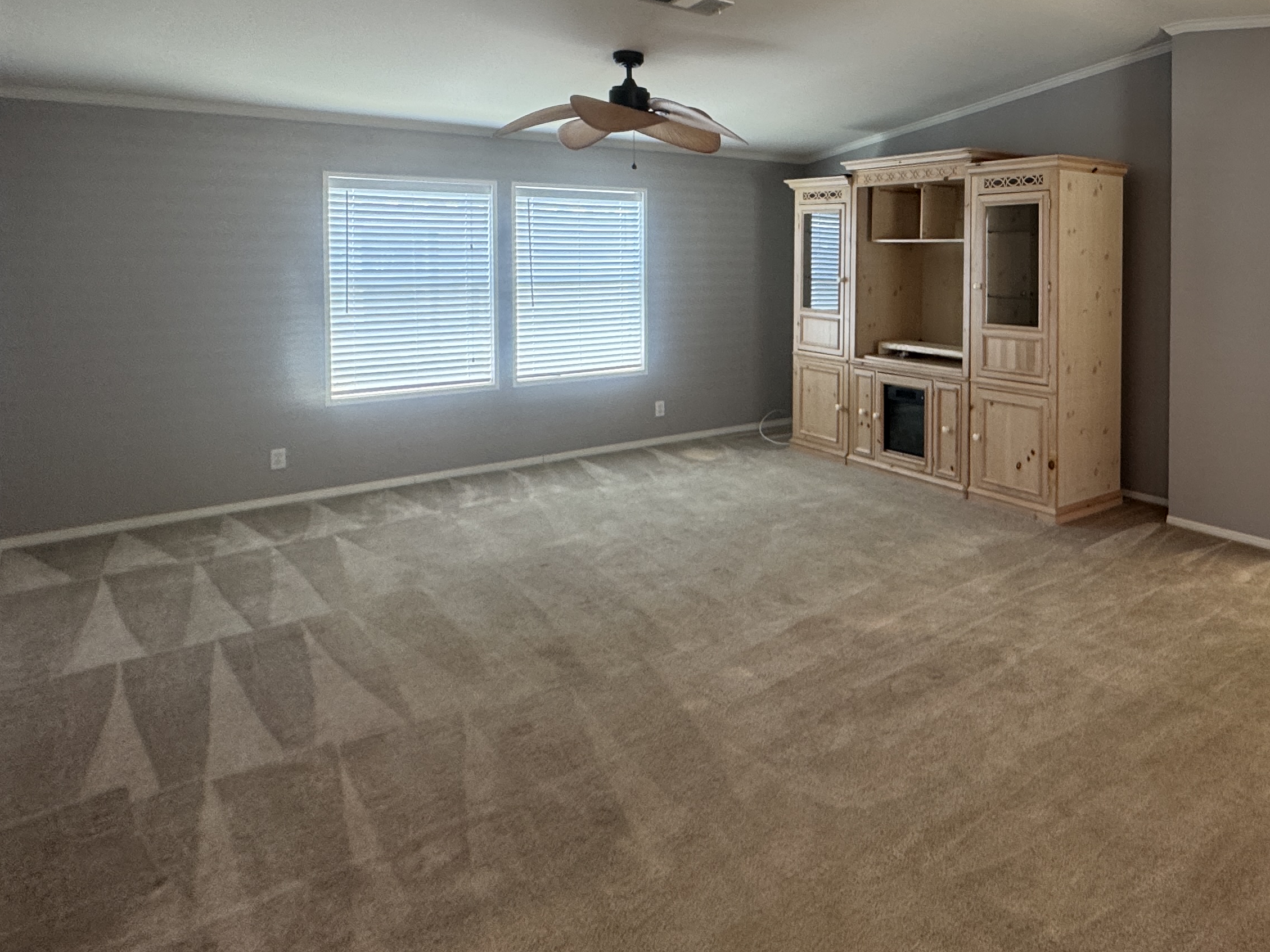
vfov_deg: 53.1
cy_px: 273
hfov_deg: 64.5
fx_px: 917
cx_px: 979
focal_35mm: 25
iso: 160
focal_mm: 2.22
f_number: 2.2
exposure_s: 1/60
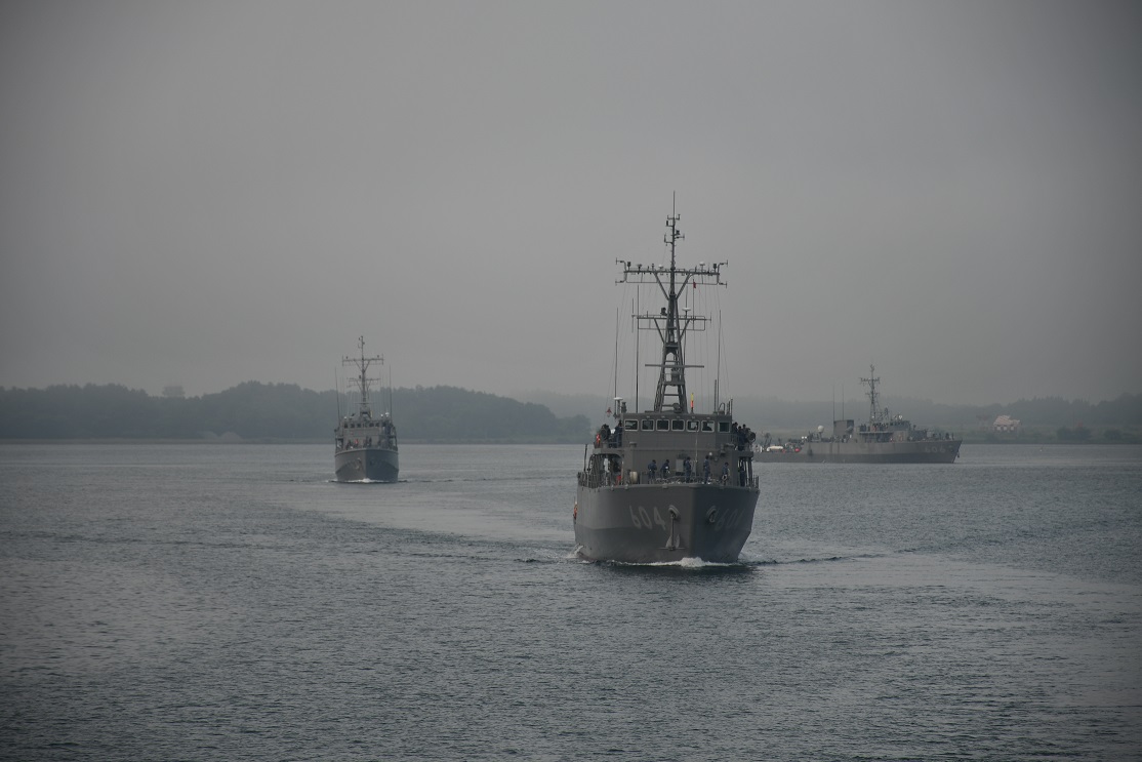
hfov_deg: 9.8
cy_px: 381
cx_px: 571
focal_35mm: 210
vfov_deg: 6.5
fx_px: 6662
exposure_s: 1/320
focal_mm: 140
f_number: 5.6
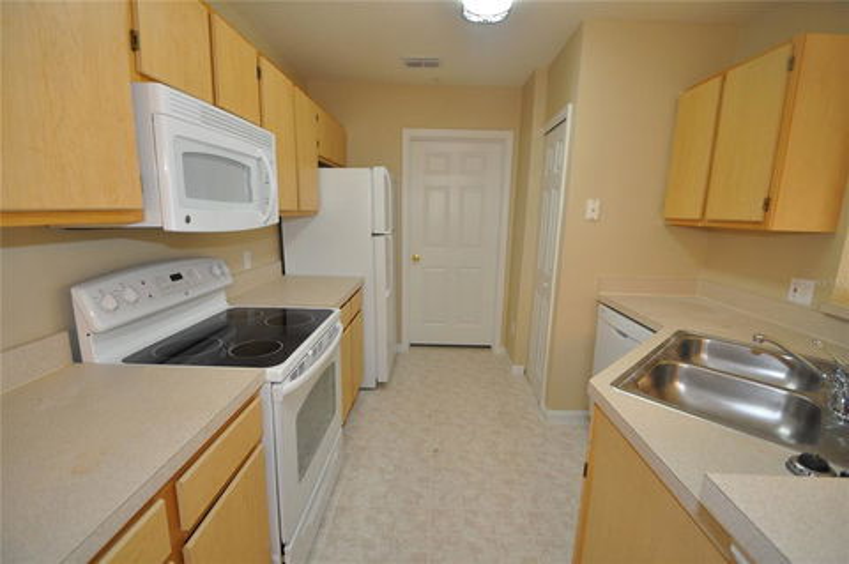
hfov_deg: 100.4
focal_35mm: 15
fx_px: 353
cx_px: 424
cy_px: 282
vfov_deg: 77.2
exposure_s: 1/60
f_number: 4
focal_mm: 10
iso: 640
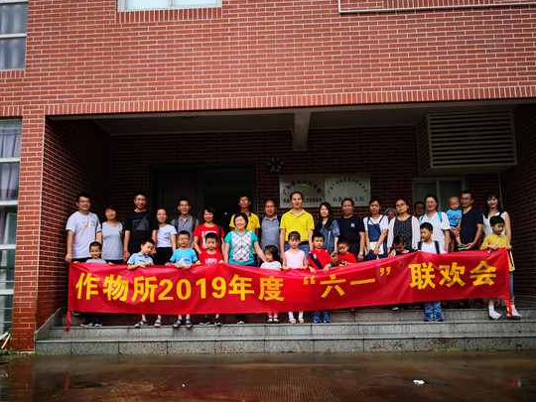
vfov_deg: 46.8
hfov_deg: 59.9
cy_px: 213
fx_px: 465
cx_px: 257
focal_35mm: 30
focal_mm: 3.95
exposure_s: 1/631
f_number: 1.6
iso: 50
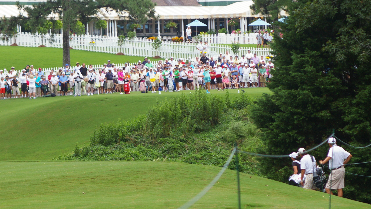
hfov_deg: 10.3
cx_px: 186
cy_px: 98
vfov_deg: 5.8
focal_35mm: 210
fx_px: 2061
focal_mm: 133
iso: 400
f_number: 6.7
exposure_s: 1/250
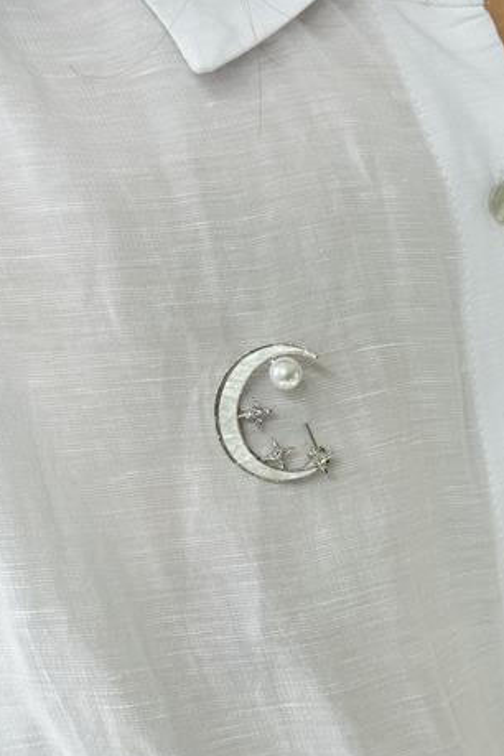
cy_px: 370
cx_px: 318
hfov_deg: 23.3
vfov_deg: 34.5
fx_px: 1218
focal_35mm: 58
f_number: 1.78
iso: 64
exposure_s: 1/268
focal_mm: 6.76
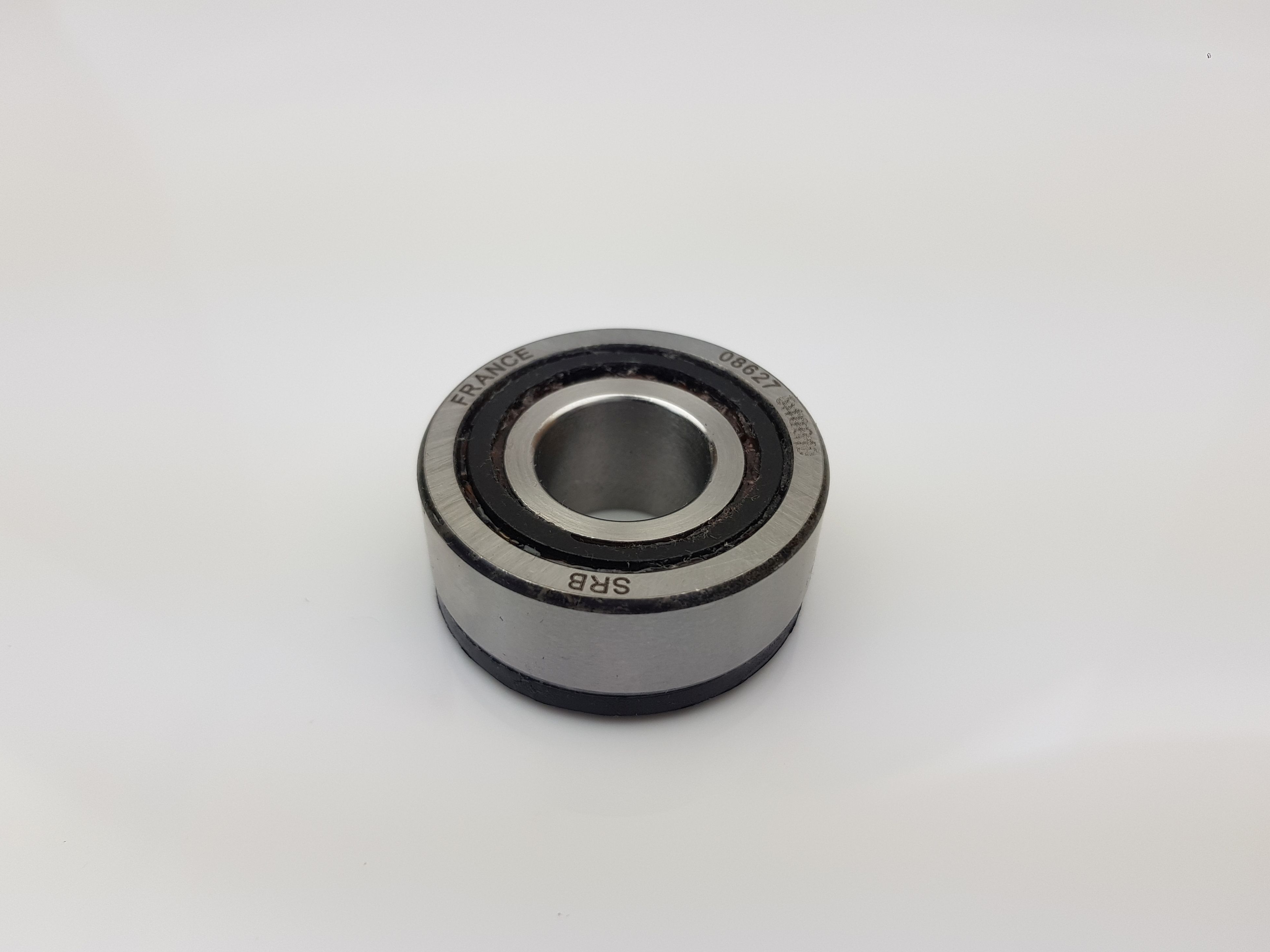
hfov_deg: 65.3
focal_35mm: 27
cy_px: 493
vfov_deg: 51.3
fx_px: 991
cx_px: 631
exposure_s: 1/222
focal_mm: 4.2
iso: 40
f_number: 1.7
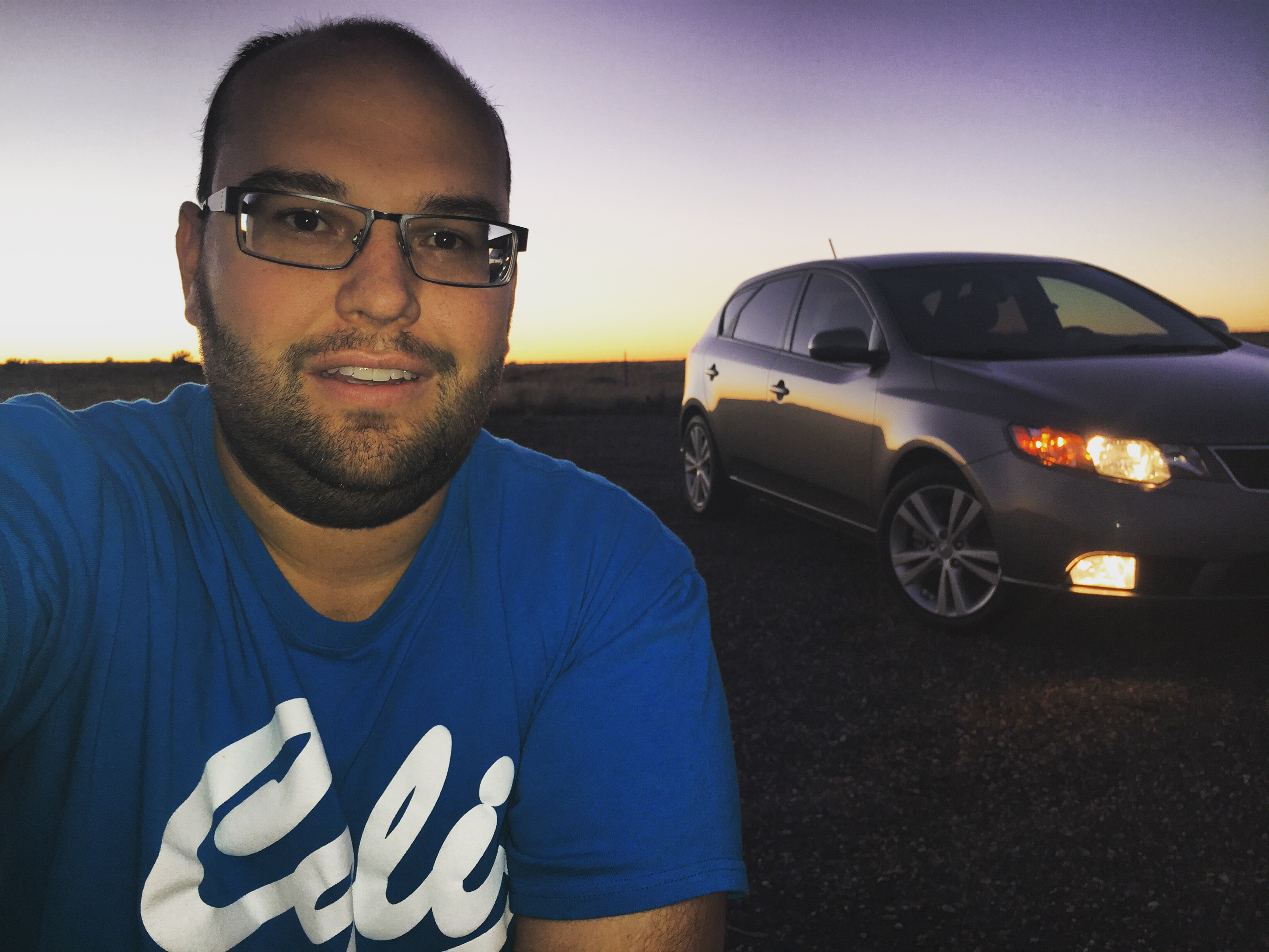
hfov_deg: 61.7
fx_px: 1063
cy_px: 476
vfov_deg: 48.2
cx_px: 634
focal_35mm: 29
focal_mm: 4.15
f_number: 2.2
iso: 32
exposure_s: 1/47
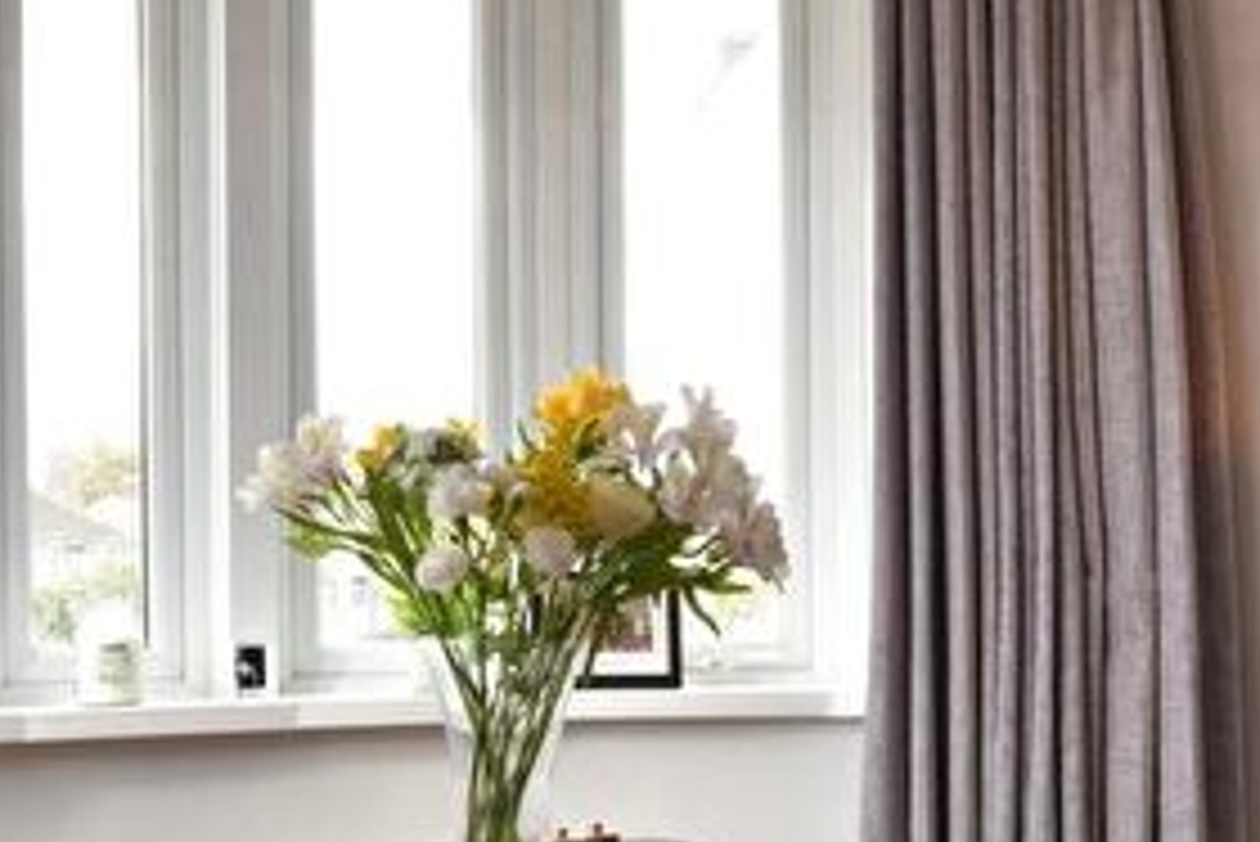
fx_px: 2101
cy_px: 606
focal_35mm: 60
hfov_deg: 33.3
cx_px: 760
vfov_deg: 22.5
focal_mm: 16
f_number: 8
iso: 160
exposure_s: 1/8
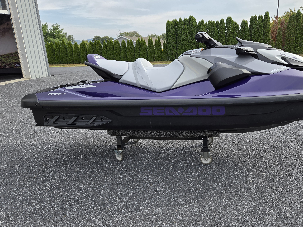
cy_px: 103
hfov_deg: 61.1
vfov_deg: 48.2
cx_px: 183
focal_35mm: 29
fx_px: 254
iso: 25
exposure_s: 1/836
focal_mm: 5.4
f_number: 1.8
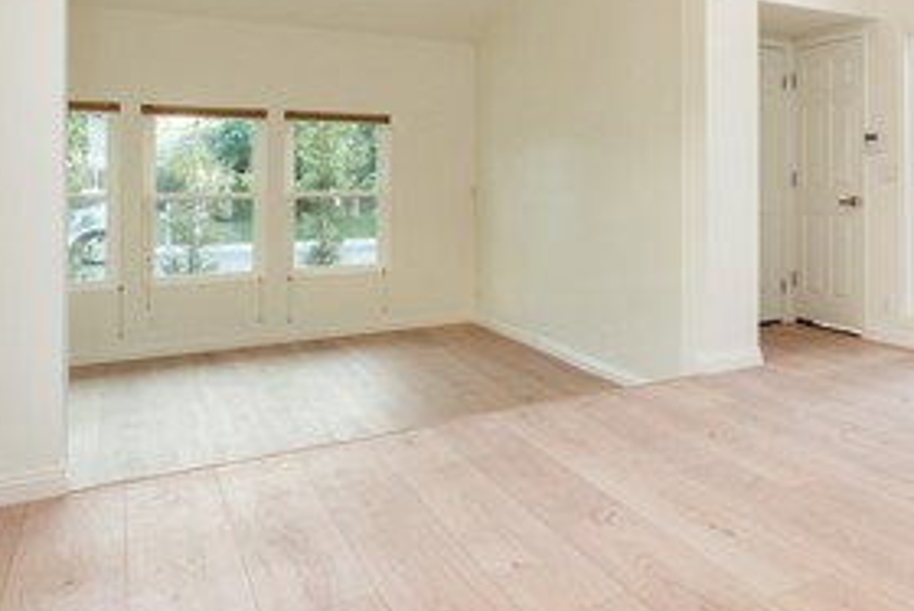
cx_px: 966
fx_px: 813
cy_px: 207
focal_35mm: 32
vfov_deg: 40.7
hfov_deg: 46.3
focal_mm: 14
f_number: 5.6
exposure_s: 1/125
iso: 800
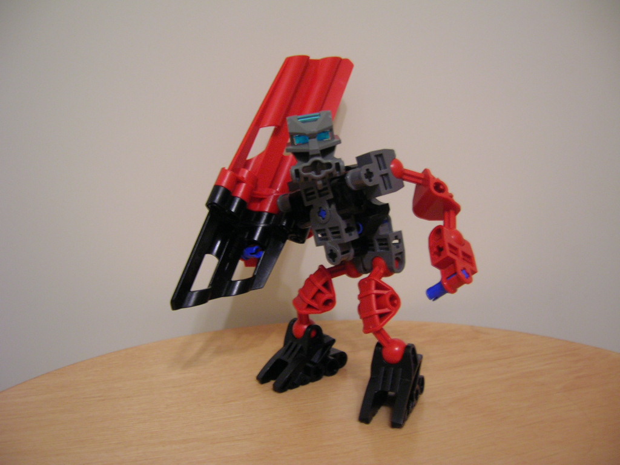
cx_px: 310
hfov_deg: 54.0
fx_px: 609
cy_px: 232
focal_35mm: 34
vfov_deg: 41.8
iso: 99
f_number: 2.9
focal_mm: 5.7
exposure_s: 1/4.7
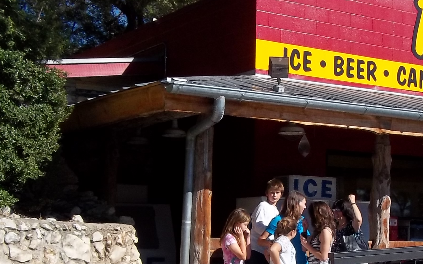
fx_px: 876
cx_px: 294
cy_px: 224
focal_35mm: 76
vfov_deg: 17.0
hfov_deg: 26.9
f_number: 5.5
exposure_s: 1/640
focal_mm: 5.7
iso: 80
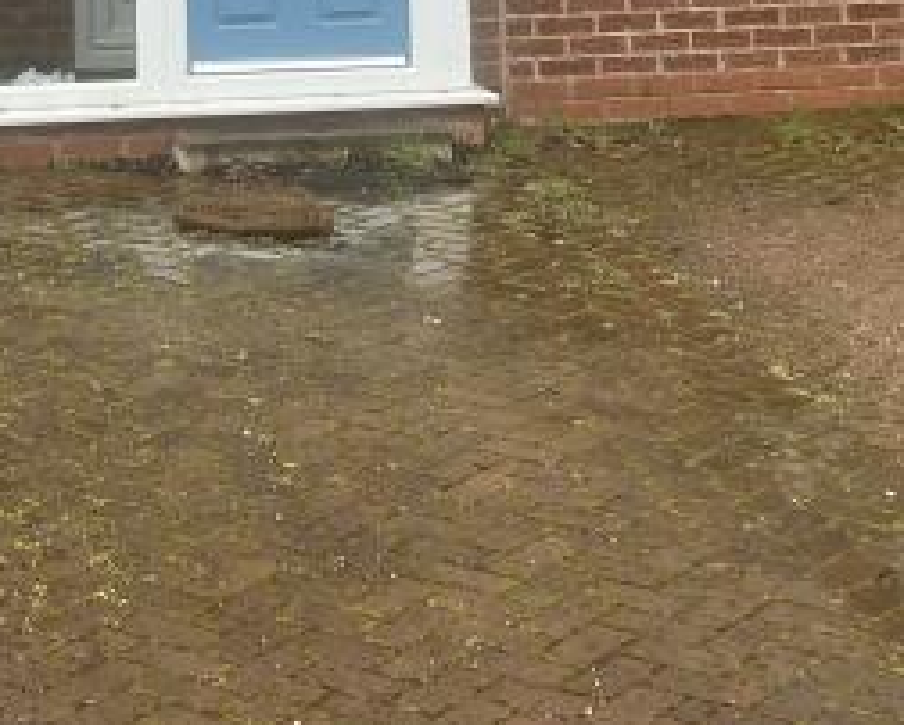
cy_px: -312
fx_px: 2758
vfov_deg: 14.1
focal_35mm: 103
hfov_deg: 18.4
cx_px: 161
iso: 40
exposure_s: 1/209
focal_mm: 5.7
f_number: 1.5
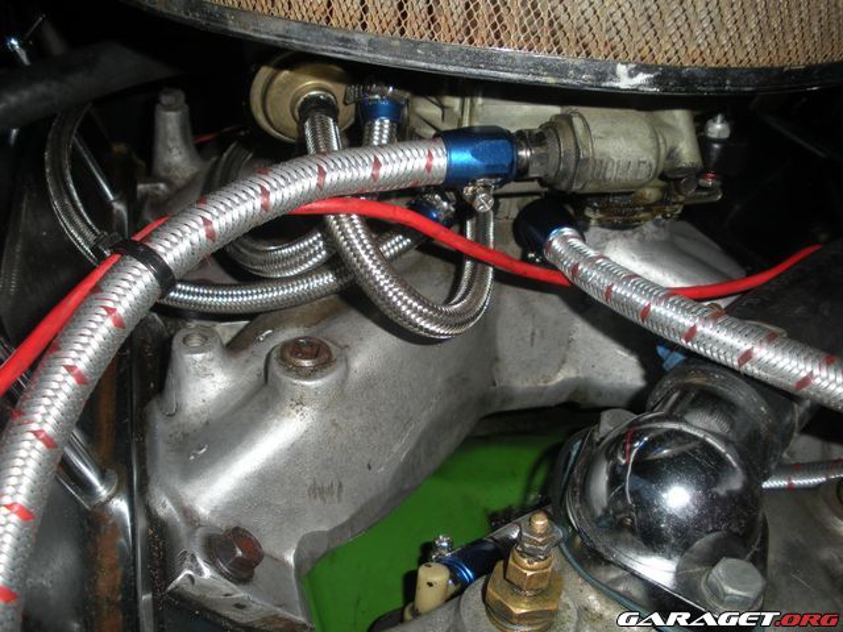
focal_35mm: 36
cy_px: 316
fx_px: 877
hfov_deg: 51.4
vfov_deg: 39.7
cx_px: 422
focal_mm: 6.3
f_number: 3.5
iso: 64
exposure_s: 1/60
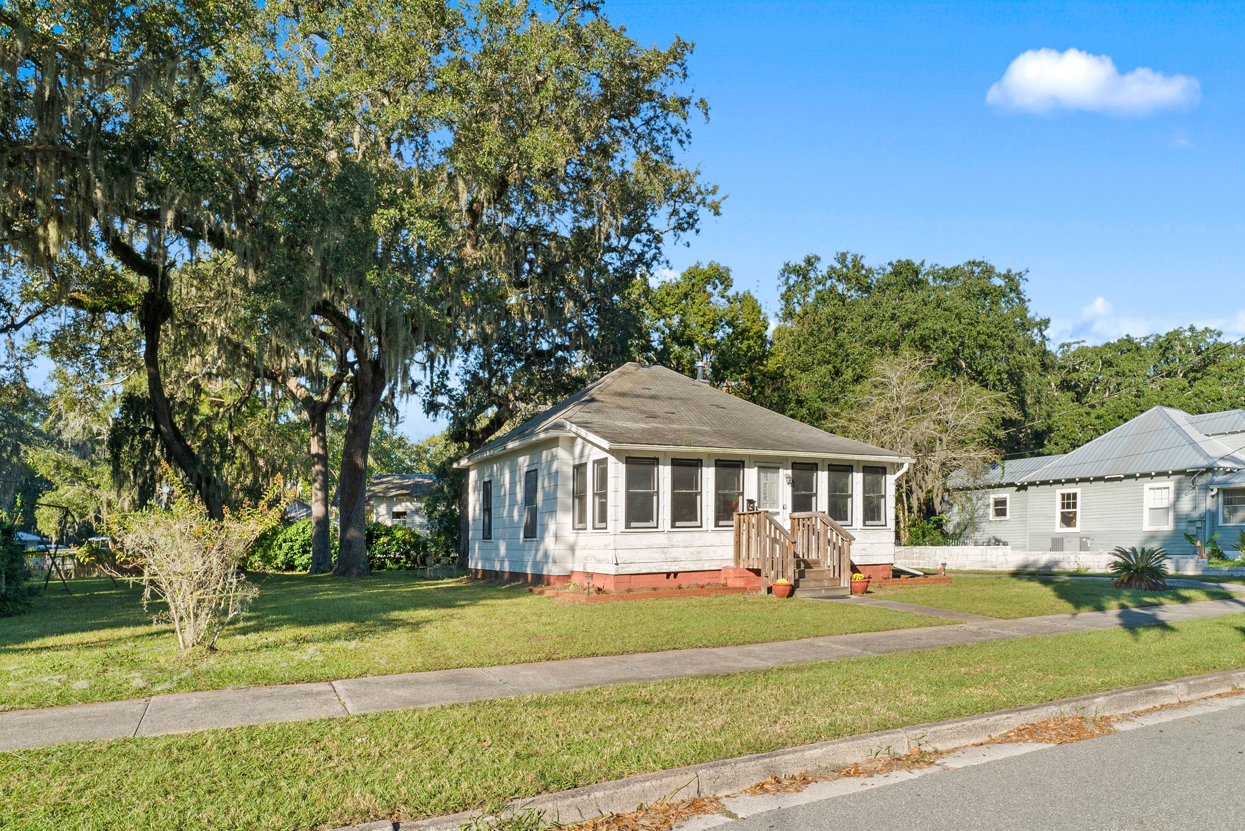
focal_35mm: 20
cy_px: 407
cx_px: 635
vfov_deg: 63.2
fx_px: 676
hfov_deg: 85.3
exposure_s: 1/50
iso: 100
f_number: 16
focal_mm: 18.5
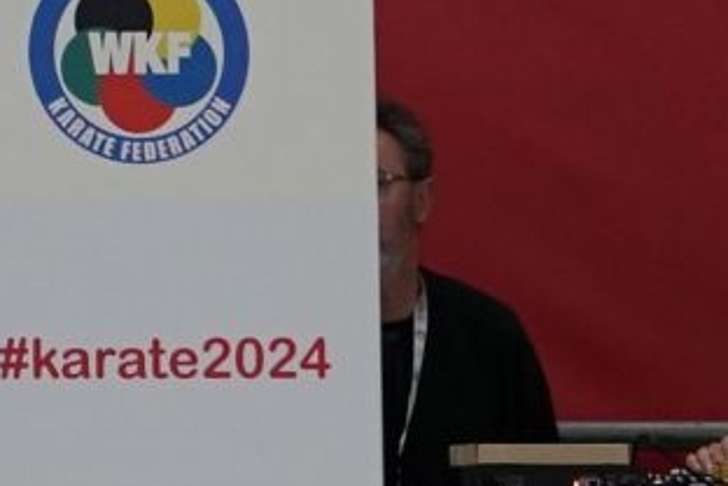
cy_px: 484
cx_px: -1155
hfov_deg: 3.4
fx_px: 12233
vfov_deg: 2.3
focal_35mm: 605
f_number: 2.8
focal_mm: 70
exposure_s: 1/1000
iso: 2000
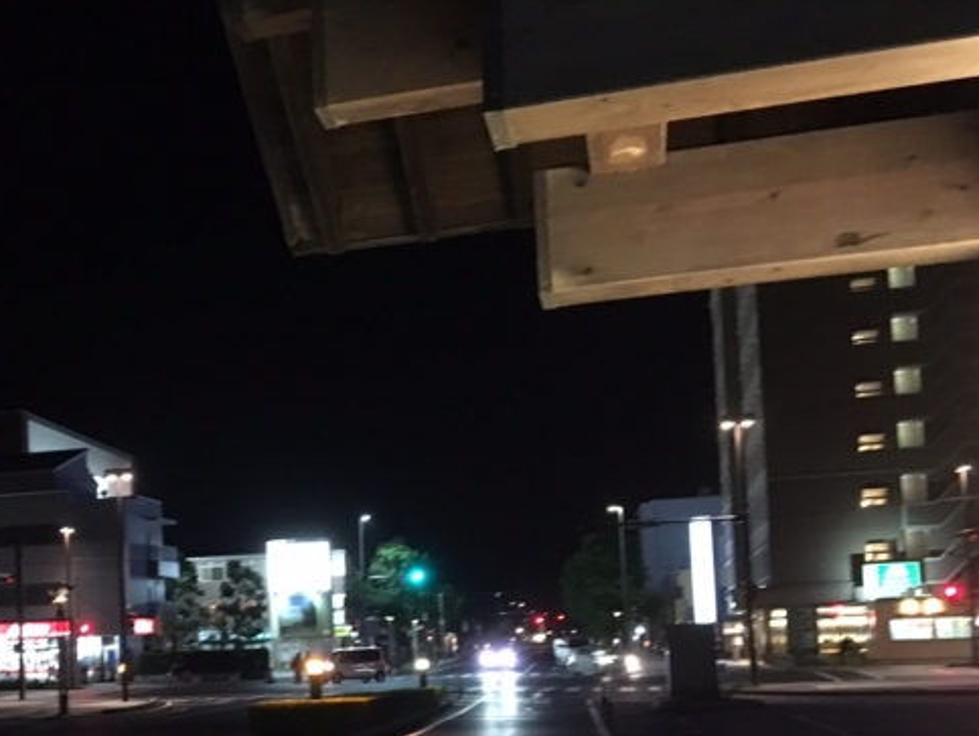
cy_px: 600
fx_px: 1359
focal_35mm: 48
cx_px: 199
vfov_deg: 29.5
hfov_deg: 38.2
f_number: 2.2
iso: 320
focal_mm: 4.15
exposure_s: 1/15
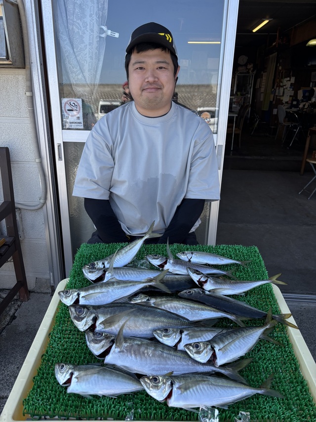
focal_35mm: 26
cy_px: 211
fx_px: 317
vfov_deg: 67.3
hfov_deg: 53.0
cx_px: 158
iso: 50
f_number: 1.6
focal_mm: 5.96
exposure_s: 1/742
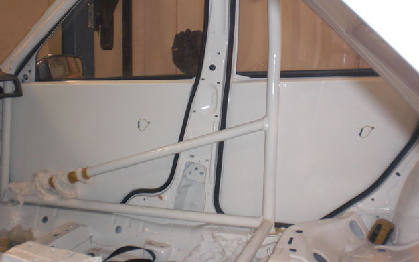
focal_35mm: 39
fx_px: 445
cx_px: 212
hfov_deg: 50.4
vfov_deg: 32.7
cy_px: 119
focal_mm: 6.3
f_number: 3.1
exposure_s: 1/60
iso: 200
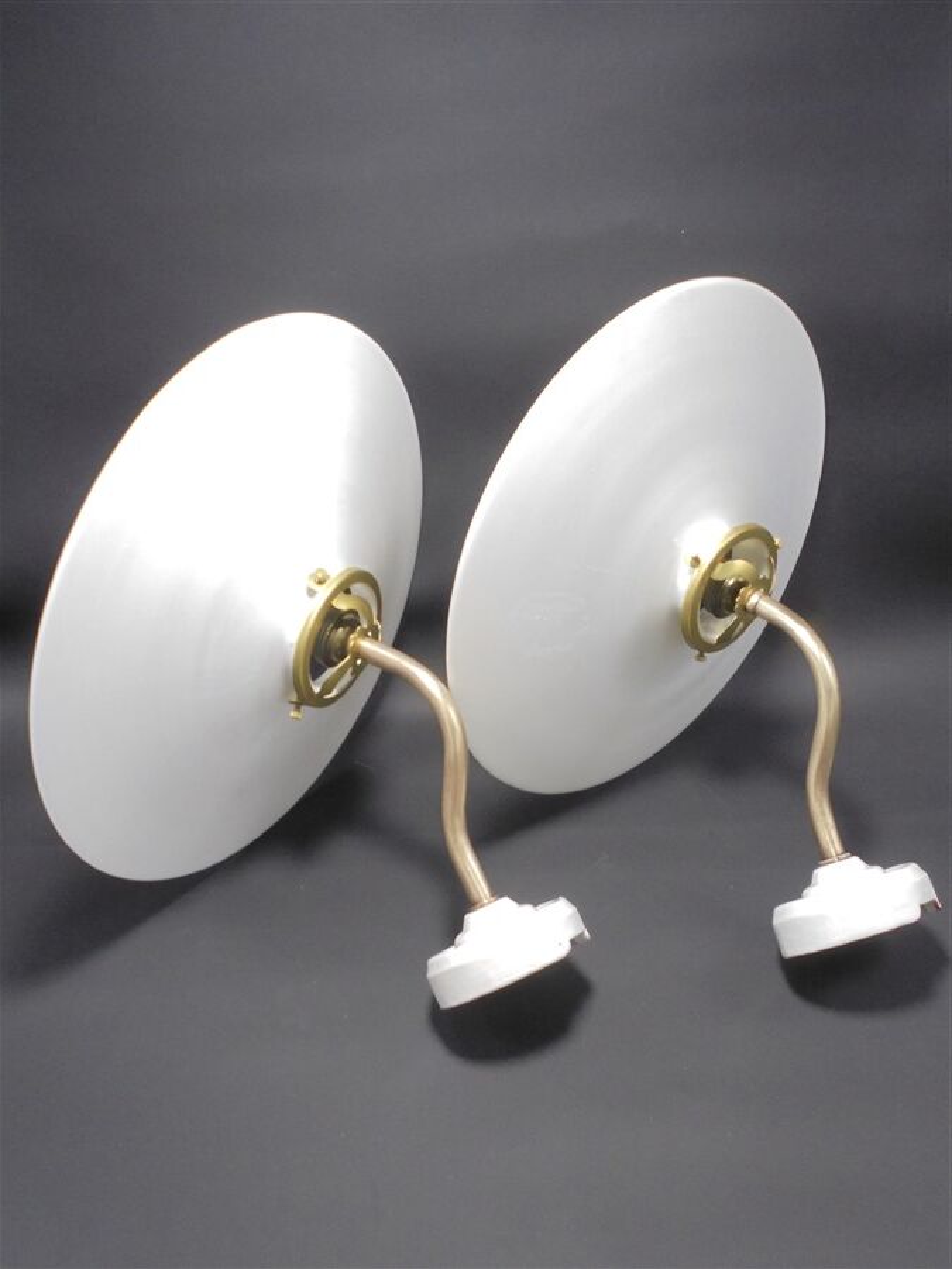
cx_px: 476
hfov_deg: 41.8
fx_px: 1247
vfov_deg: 54.0
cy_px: 634
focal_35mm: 34
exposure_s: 1/30
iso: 200
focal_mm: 6.1
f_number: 4
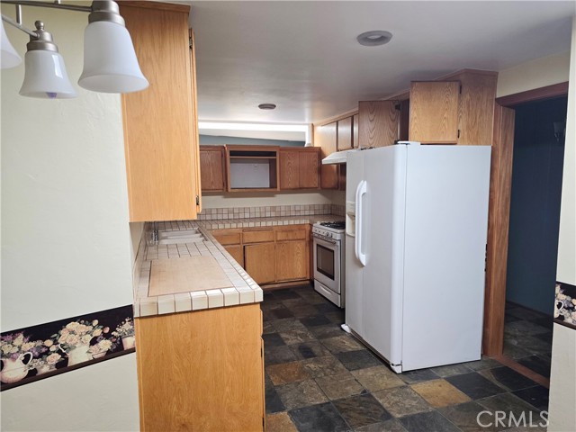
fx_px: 383
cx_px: 288
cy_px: 216
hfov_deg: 73.9
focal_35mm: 23
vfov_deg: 58.9
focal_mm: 6.3
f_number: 1.7
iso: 160
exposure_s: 1/180
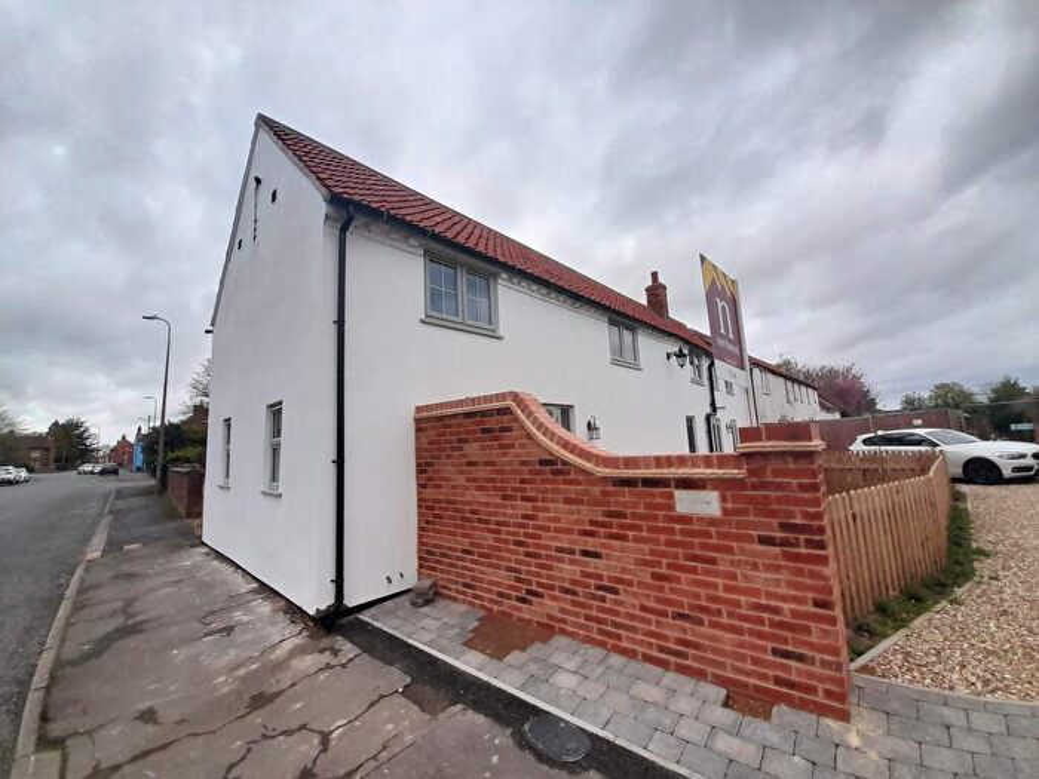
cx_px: 520
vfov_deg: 89.9
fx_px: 390
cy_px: 390
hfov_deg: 106.2
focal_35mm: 13
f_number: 2.2
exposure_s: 1/556
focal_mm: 1.13
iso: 40
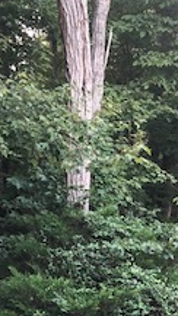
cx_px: -20
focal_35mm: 90
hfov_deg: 13.2
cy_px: 213
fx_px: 755
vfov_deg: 23.6
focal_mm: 4
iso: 40
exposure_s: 1/15
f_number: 1.8
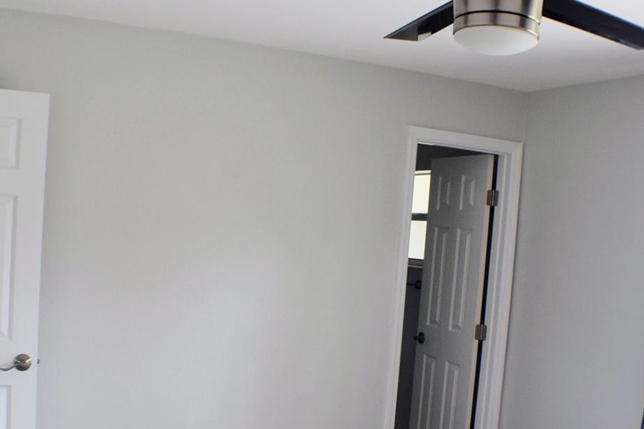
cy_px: 313
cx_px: 306
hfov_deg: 32.4
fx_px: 1109
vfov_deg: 21.7
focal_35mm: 62
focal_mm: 24
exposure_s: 1/160
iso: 400
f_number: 6.3
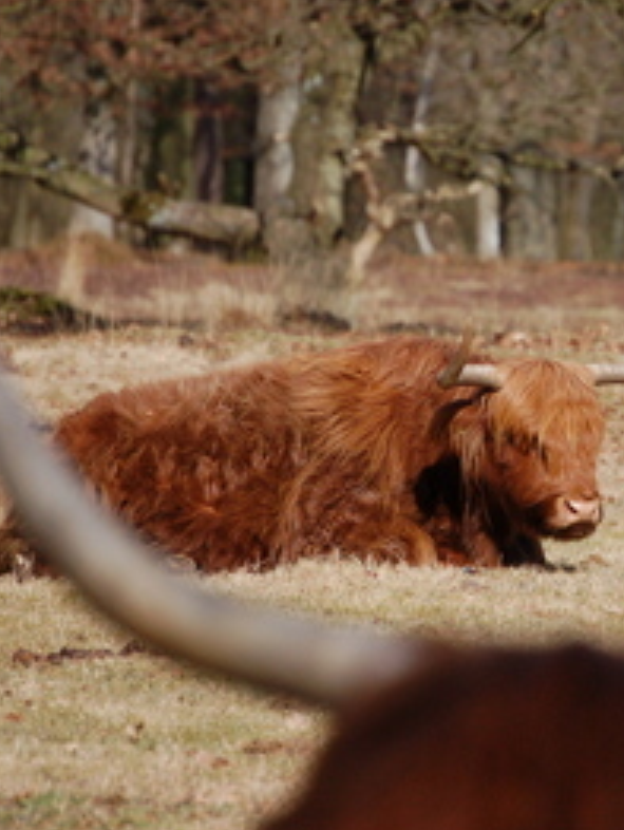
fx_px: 12142
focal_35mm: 506
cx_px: 526
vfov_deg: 3.9
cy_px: 425
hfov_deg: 2.9
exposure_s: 1/2500
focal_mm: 200
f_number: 6.3
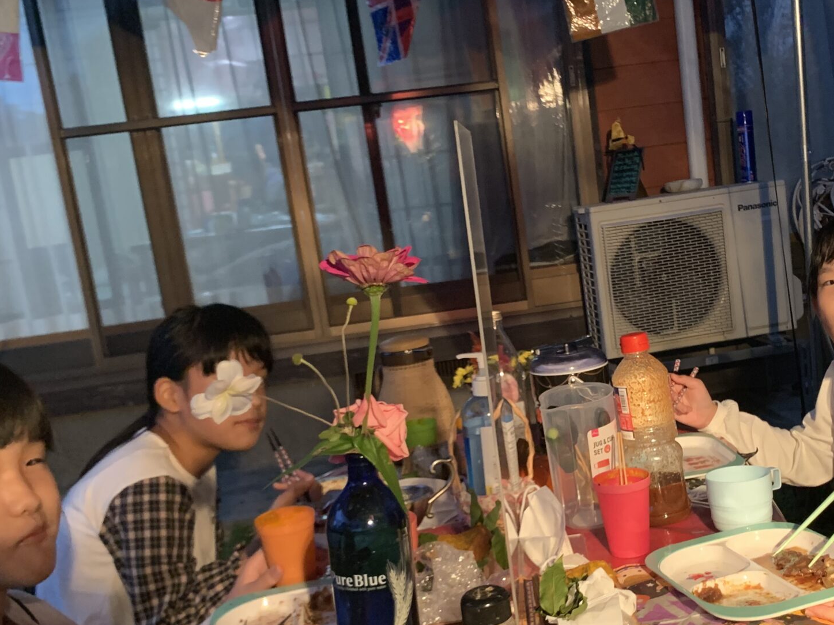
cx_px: 570
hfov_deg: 40.6
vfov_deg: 31.3
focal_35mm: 46
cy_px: 403
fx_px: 1108
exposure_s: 1/33
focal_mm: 4.25
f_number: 1.8
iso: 250
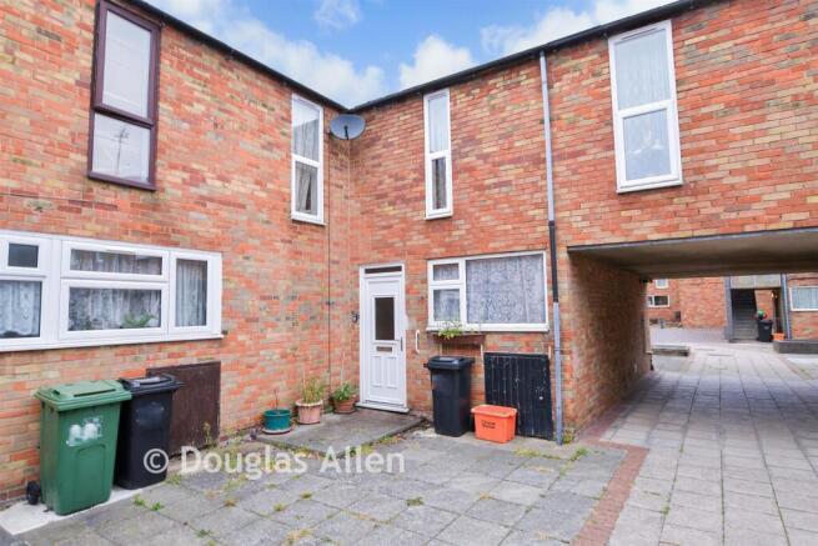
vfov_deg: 59.5
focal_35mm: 21
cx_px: 409
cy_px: 273
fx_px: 477
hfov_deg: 81.2
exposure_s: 1/13
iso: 100
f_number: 8
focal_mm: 14
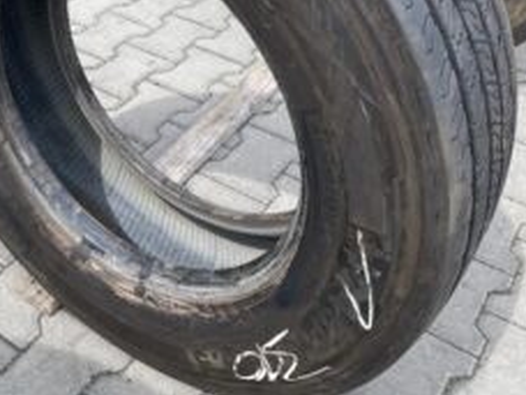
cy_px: 70
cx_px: 194
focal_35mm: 49
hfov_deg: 38.6
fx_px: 745
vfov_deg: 28.9
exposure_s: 1/673
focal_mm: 4.25
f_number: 1.8
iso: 32
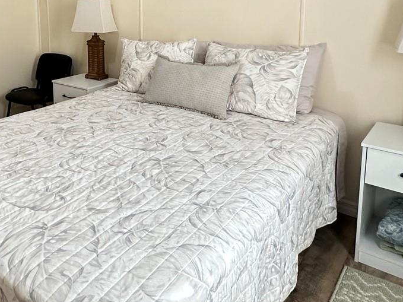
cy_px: 50
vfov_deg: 40.7
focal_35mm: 33
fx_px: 384
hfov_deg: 52.3
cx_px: 89
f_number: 2.2
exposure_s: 1/60
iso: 250
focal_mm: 2.22
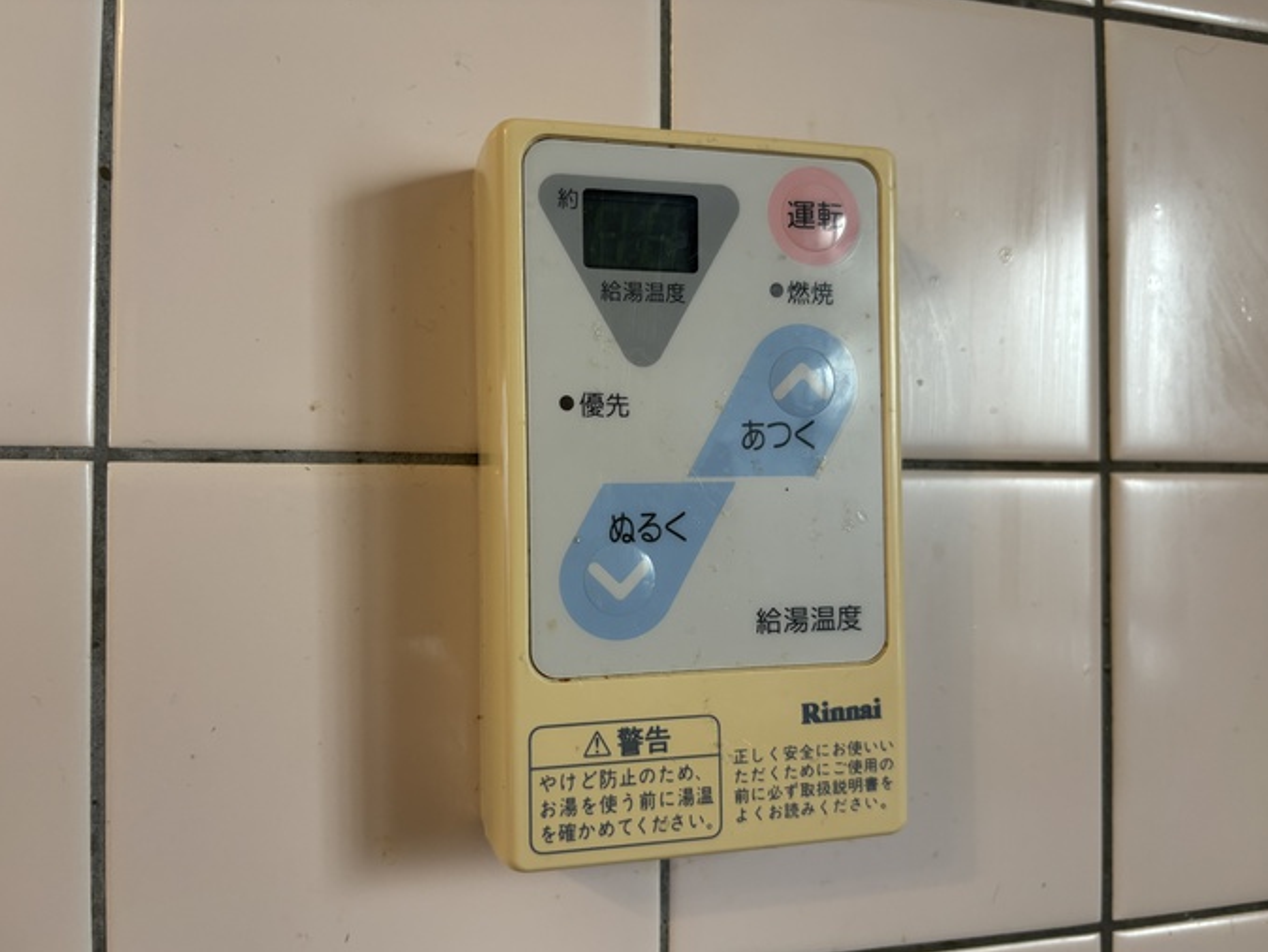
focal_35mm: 27
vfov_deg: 51.4
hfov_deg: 65.3
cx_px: 626
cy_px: 486
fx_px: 989
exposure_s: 1/60
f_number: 1.6
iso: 125
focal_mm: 5.96
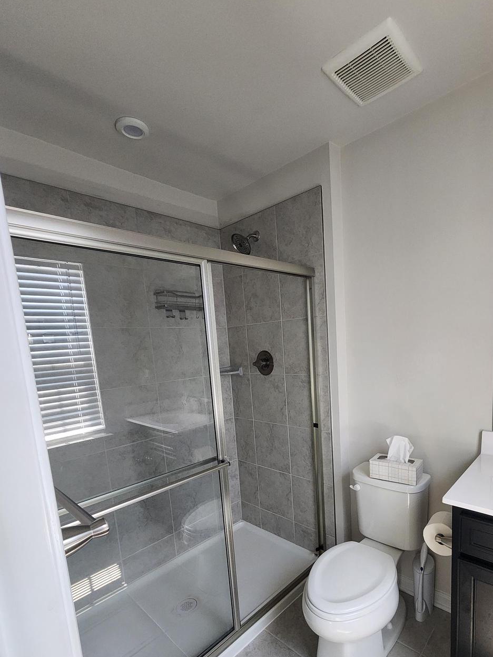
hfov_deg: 77.2
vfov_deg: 93.1
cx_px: 295
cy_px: 399
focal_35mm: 16
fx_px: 304
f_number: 2.2
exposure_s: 1/60
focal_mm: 2.2
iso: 400
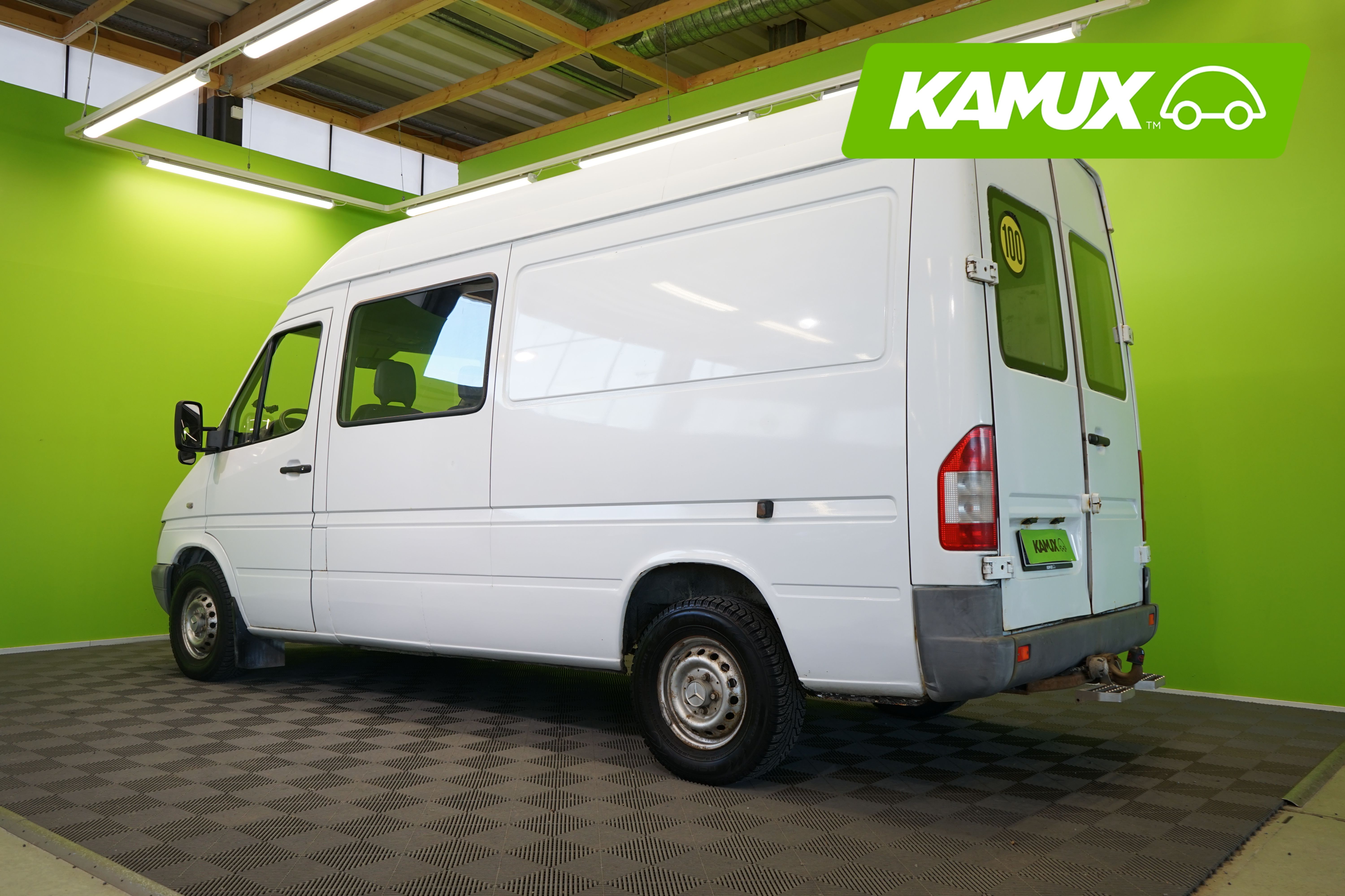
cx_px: 672
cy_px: 448
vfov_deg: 45.0
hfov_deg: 63.7
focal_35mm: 29
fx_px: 1083
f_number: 6.3
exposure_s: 1/40
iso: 400
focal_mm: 29
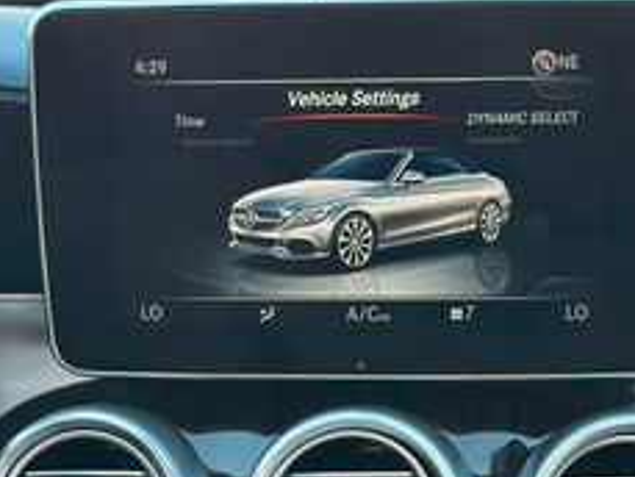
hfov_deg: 14.7
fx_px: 2459
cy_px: 602
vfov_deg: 10.8
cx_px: 394
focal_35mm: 134
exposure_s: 1/191
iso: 80
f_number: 1.78
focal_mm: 6.86
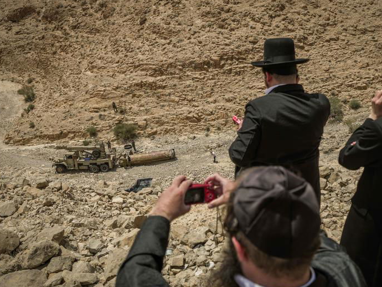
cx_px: 214
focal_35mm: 39
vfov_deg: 36.8
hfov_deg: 47.7
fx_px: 431
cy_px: 146
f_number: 5.6
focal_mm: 35
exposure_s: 1/2500
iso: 125
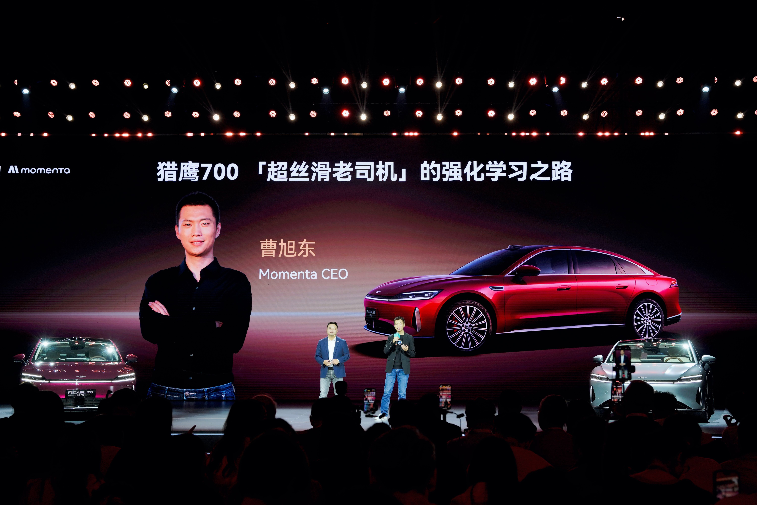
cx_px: 378
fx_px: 856
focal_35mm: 41
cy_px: 252
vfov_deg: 32.9
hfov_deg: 47.7
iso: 500
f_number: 4
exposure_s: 1/125
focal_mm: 40.7
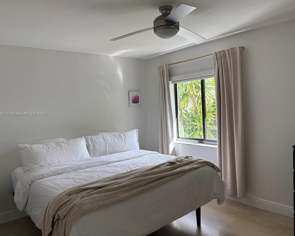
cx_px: 145
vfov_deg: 51.5
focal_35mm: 28
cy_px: 114
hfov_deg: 62.2
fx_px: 244
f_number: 1.6
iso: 100
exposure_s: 1/238
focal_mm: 5.96
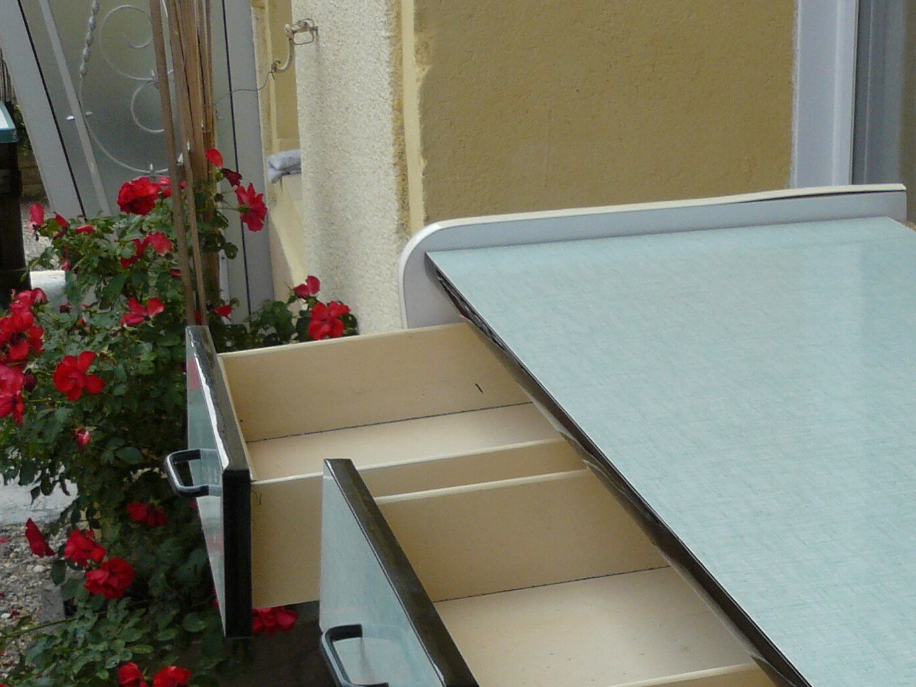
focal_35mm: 80
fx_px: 2117
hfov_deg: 23.6
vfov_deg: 17.9
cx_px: 867
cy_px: 719
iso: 100
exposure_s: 1/250
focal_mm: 6
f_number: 4
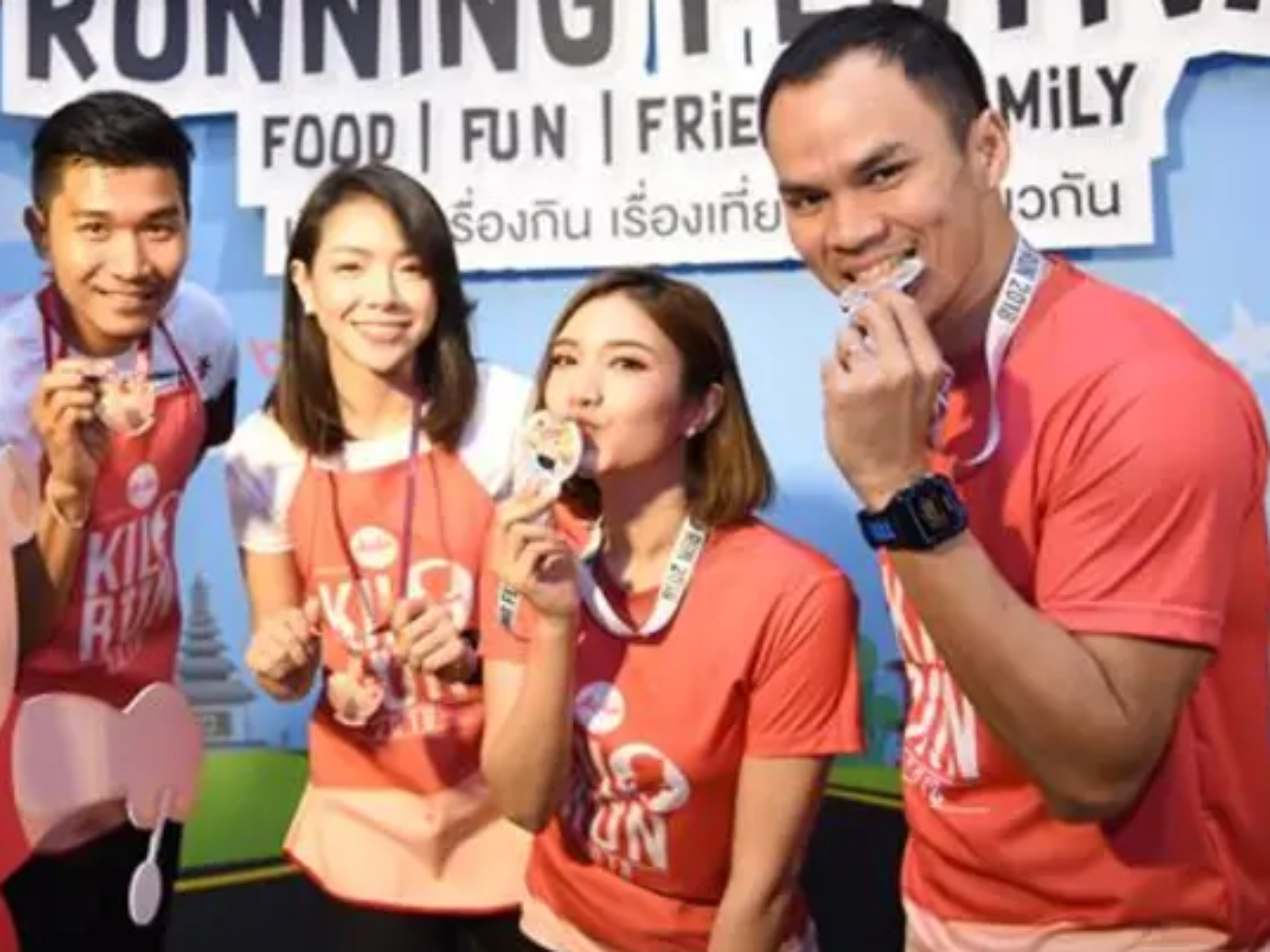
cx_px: 351
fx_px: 1798
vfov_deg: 29.6
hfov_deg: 38.1
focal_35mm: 49
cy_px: 365
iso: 500
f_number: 4
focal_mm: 35
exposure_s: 1/125
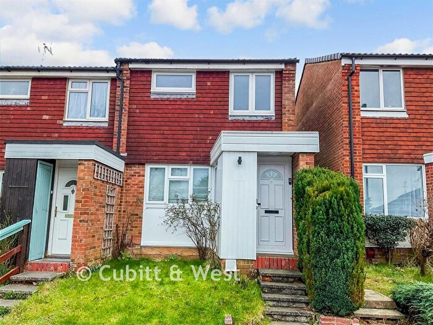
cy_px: 162
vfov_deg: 48.2
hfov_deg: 61.7
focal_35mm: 29
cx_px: 216
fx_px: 363
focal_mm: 3
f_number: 1.8
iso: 16
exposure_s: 1/750
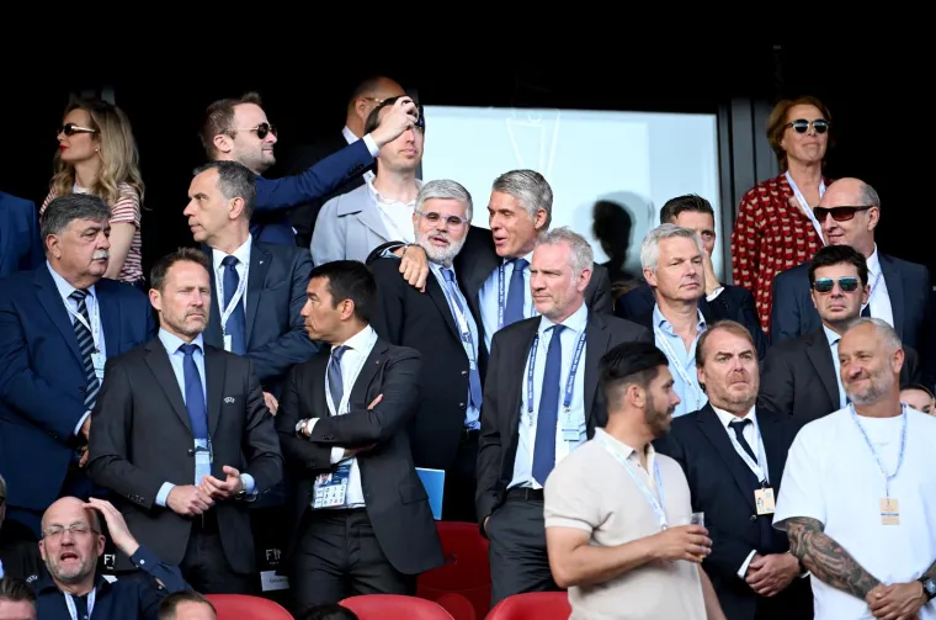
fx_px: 10376
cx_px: 468
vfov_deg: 3.4
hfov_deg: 5.2
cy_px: 310
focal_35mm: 400
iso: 800
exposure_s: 1/500
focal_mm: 400
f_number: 4
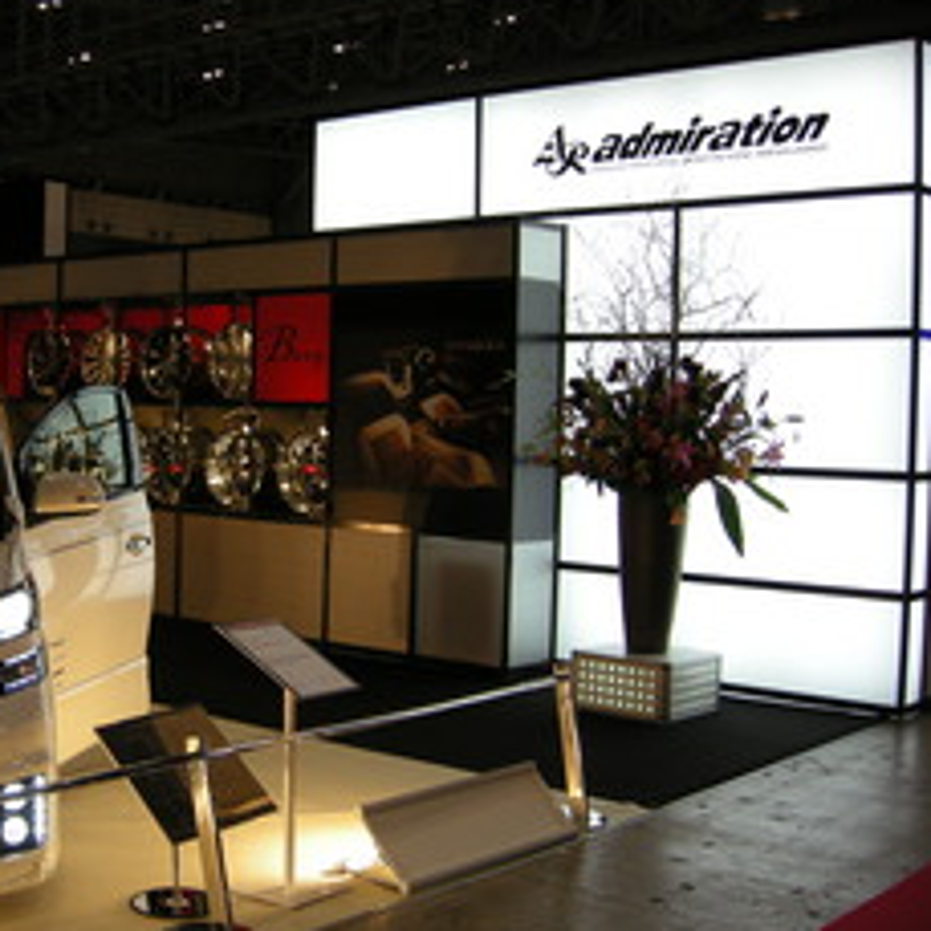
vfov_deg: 34.0
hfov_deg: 33.3
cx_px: 224
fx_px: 1521
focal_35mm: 50
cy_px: 488
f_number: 2.7
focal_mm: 7.5
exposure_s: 1/58.1
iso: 87
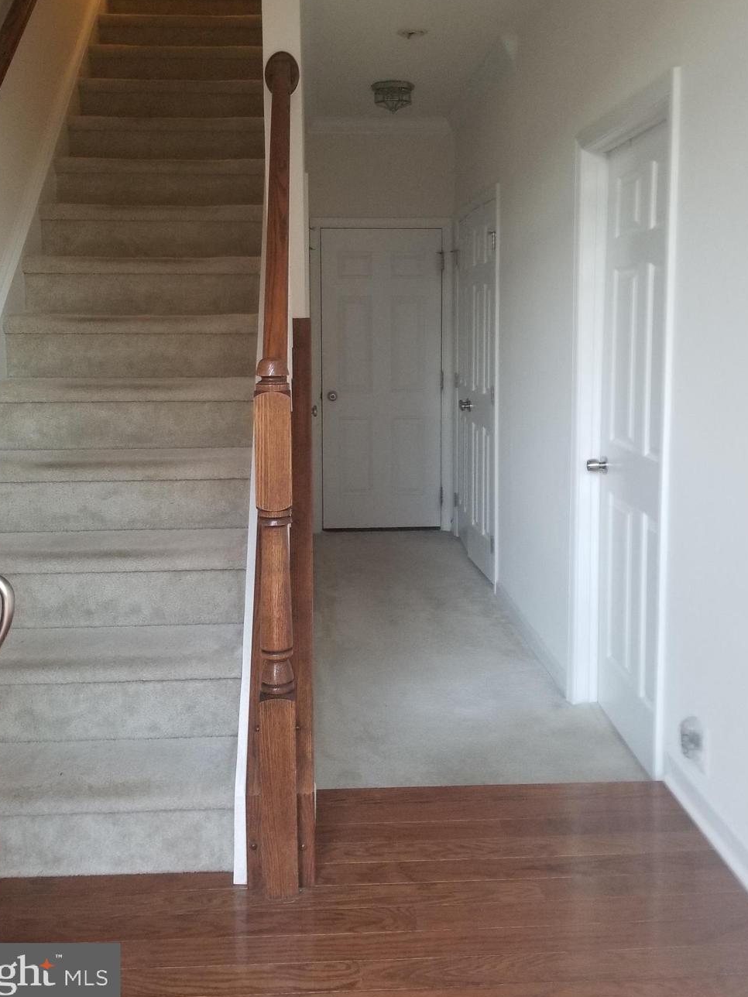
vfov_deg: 58.0
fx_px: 893
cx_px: 373
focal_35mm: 31
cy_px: 412
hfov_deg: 45.4
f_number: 1.7
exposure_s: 1/30
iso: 200
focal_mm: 4.25
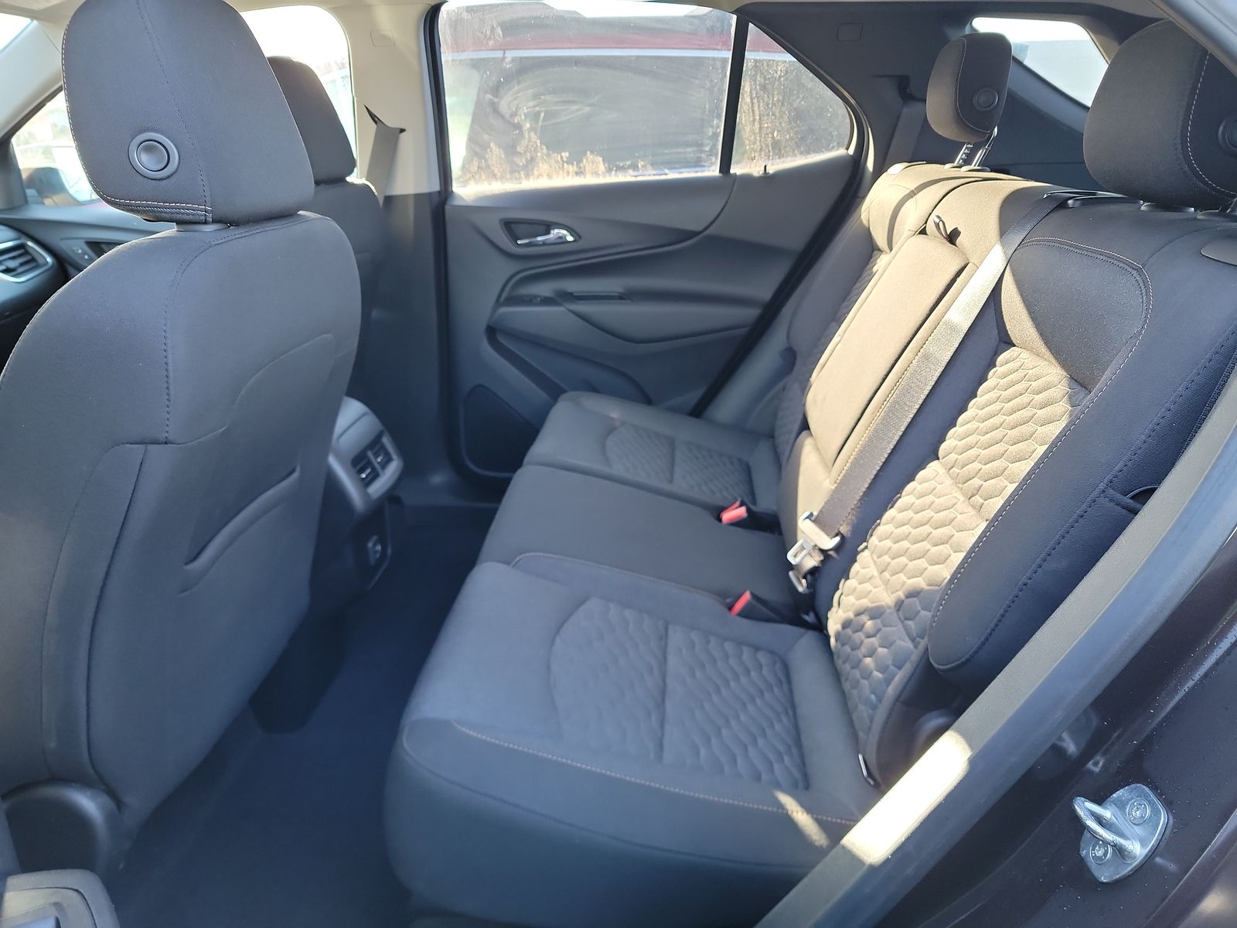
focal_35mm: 24
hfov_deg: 71.6
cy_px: 464
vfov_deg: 56.8
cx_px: 618
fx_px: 858
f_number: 1.8
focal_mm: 6.7
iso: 367
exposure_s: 1/59
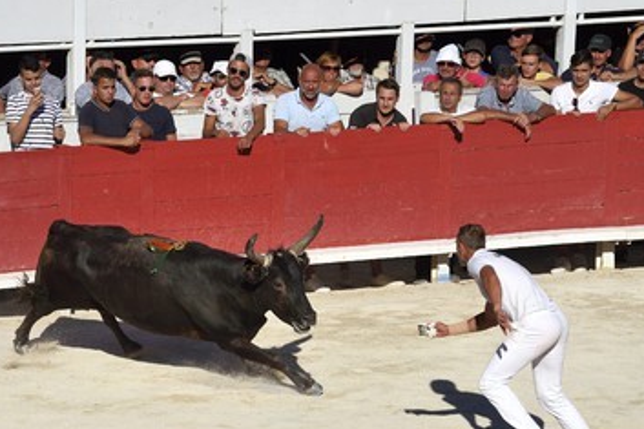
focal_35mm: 238
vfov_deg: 5.8
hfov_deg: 8.7
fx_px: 4255
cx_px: 303
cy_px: 246
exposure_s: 1/1250
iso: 400
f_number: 10
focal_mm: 200
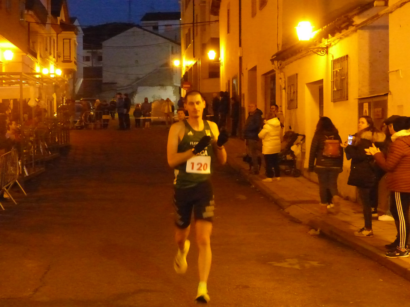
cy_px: 154
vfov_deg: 20.4
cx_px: 205
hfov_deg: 27.0
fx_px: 853
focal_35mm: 72
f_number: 2.8
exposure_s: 1/30
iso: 3200
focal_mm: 13
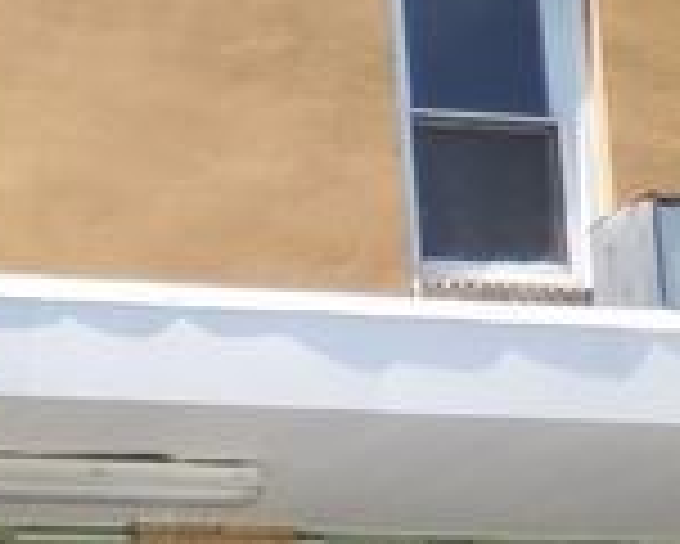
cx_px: -311
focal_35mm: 81
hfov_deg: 20.5
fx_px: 1631
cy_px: 699
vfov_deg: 17.8
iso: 125
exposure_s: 1/800
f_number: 3.3
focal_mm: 4.5
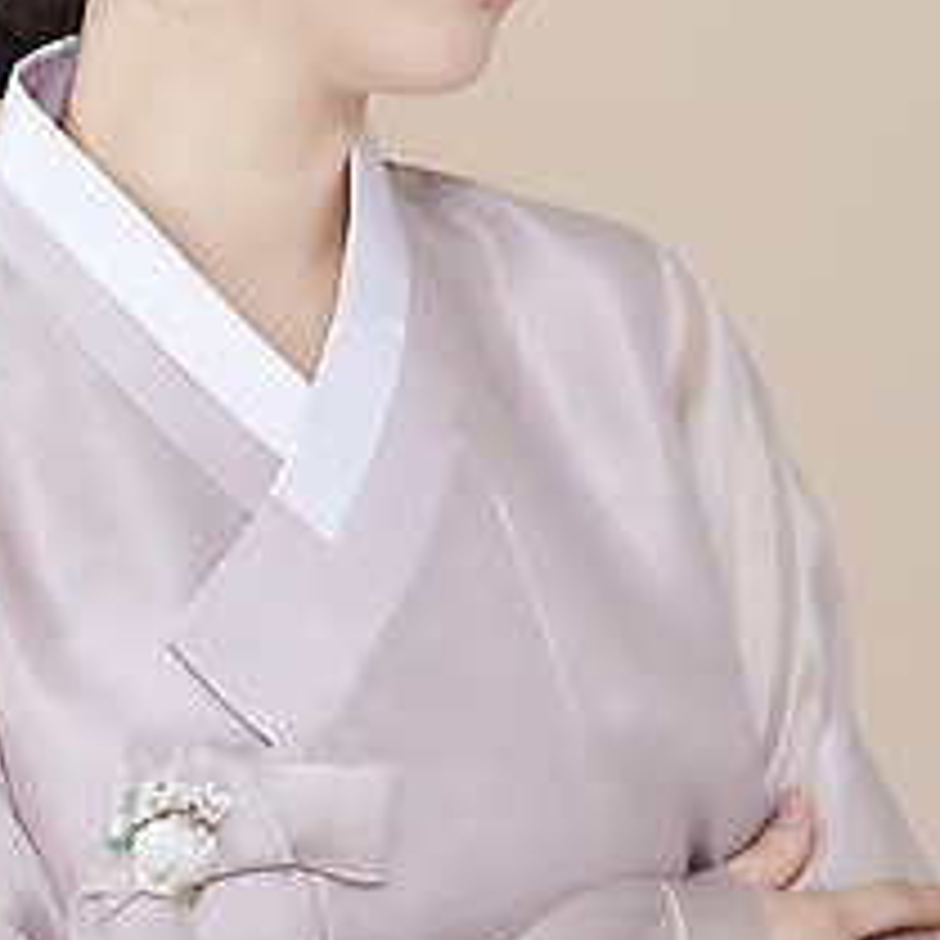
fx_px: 5254
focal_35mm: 171
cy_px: 135
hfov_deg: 10.2
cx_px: 394
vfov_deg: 10.2
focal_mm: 105
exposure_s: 1/125
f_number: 11
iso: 64
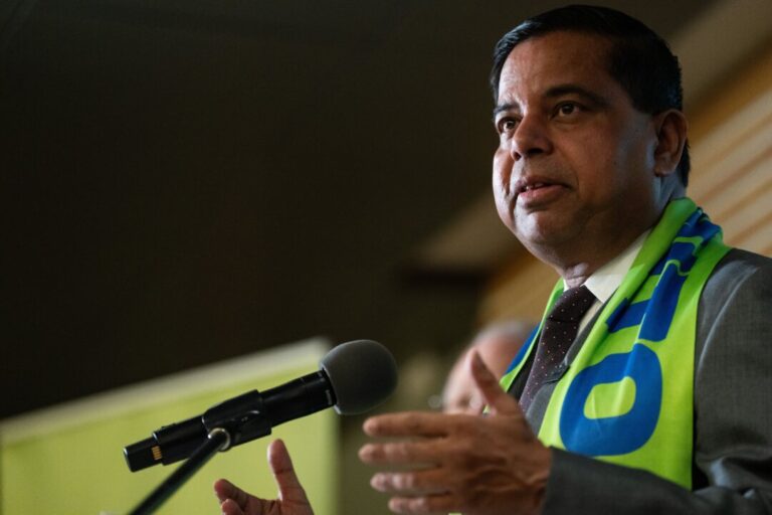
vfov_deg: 8.9
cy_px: 258
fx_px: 3324
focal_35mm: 155
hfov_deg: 13.2
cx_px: 386
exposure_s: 1/320
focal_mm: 155
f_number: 2.8
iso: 4000
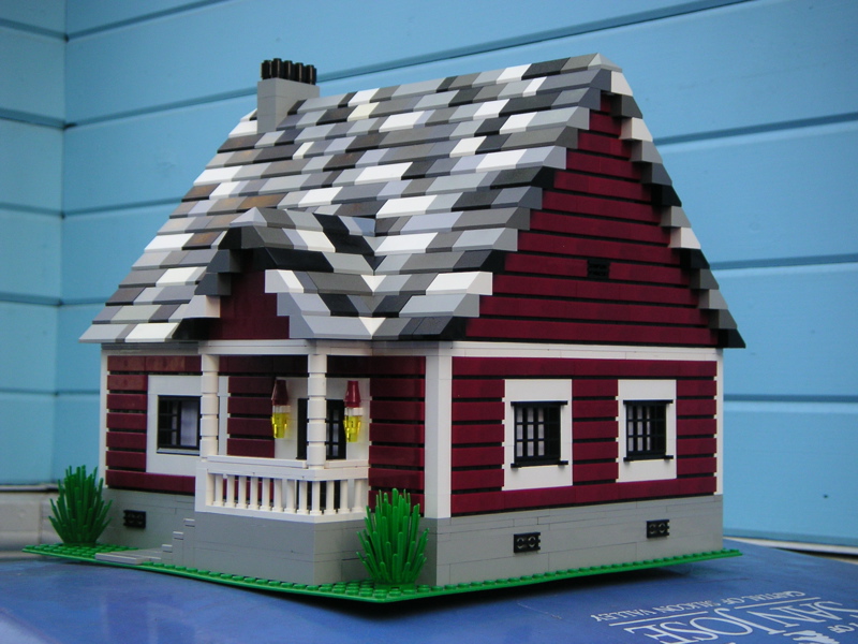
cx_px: 429
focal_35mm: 63
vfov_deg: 23.3
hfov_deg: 30.7
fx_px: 1562
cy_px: 322
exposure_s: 1/60
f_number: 3.1
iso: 80
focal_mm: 9.8
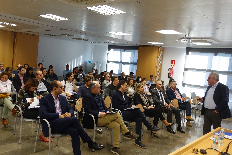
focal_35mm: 33
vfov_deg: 40.0
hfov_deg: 57.2
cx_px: 116
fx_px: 213
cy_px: 78
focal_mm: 12.06
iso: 640
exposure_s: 1/80
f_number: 2.8
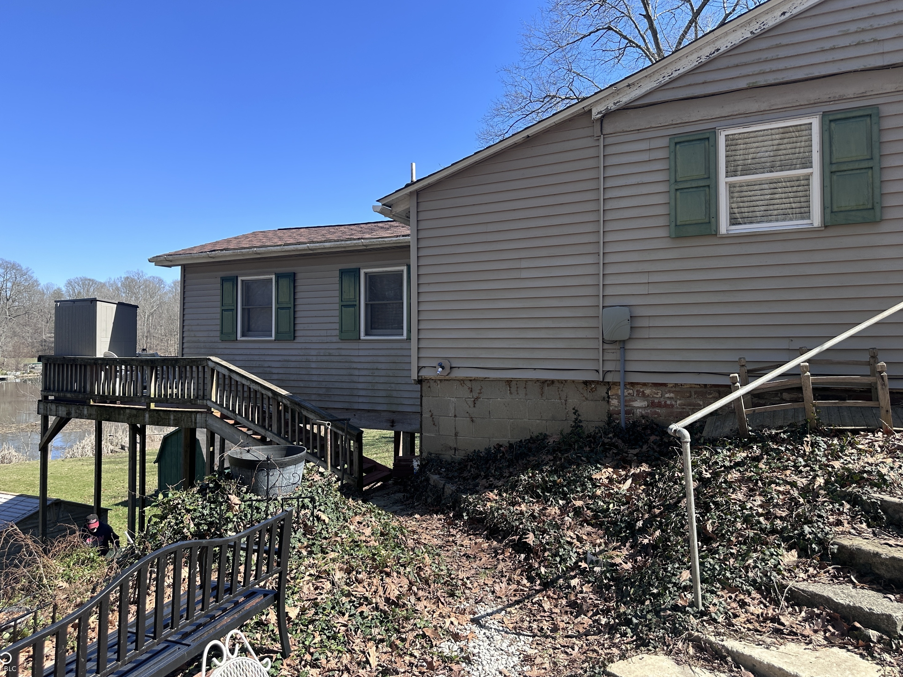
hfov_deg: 69.4
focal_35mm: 25
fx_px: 652
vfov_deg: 54.9
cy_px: 327
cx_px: 442
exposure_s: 1/1845
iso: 80
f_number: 1.78
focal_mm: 6.86
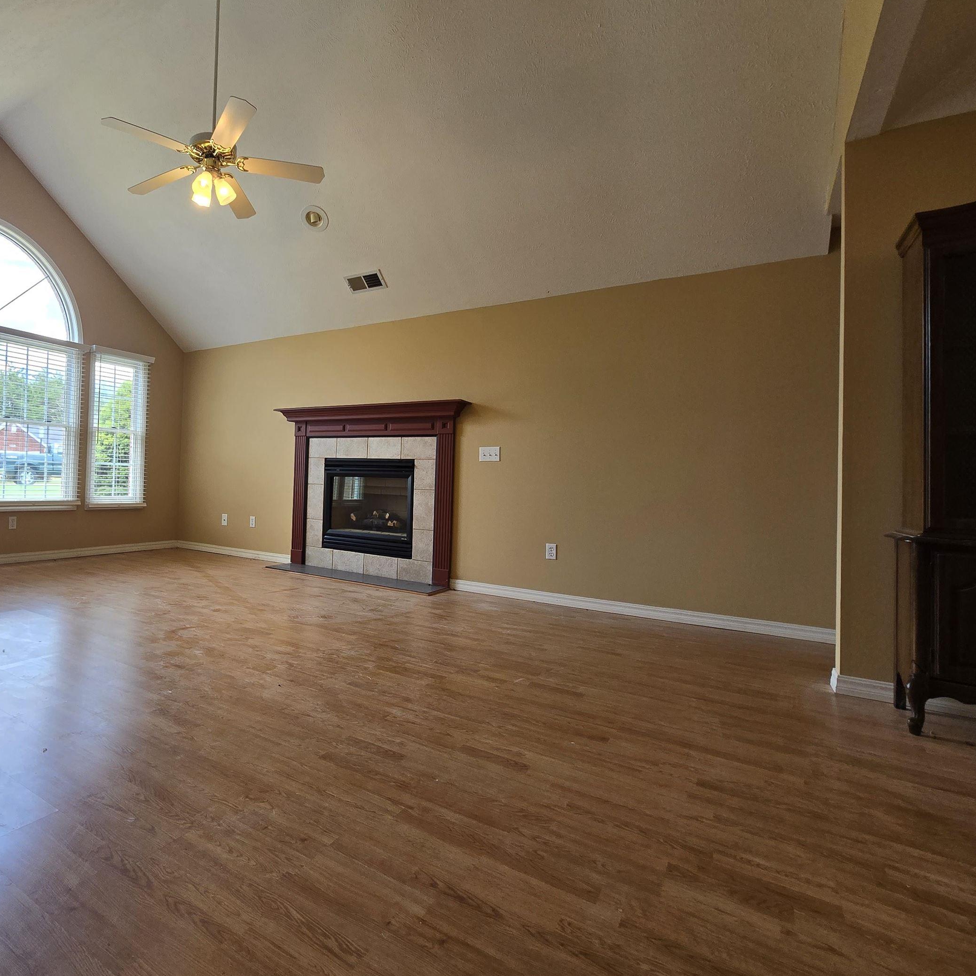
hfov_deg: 79.8
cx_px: 290
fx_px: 542
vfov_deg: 83.9
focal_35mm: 17
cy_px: 455
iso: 64
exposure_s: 1/120
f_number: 2.2
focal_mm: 2.2
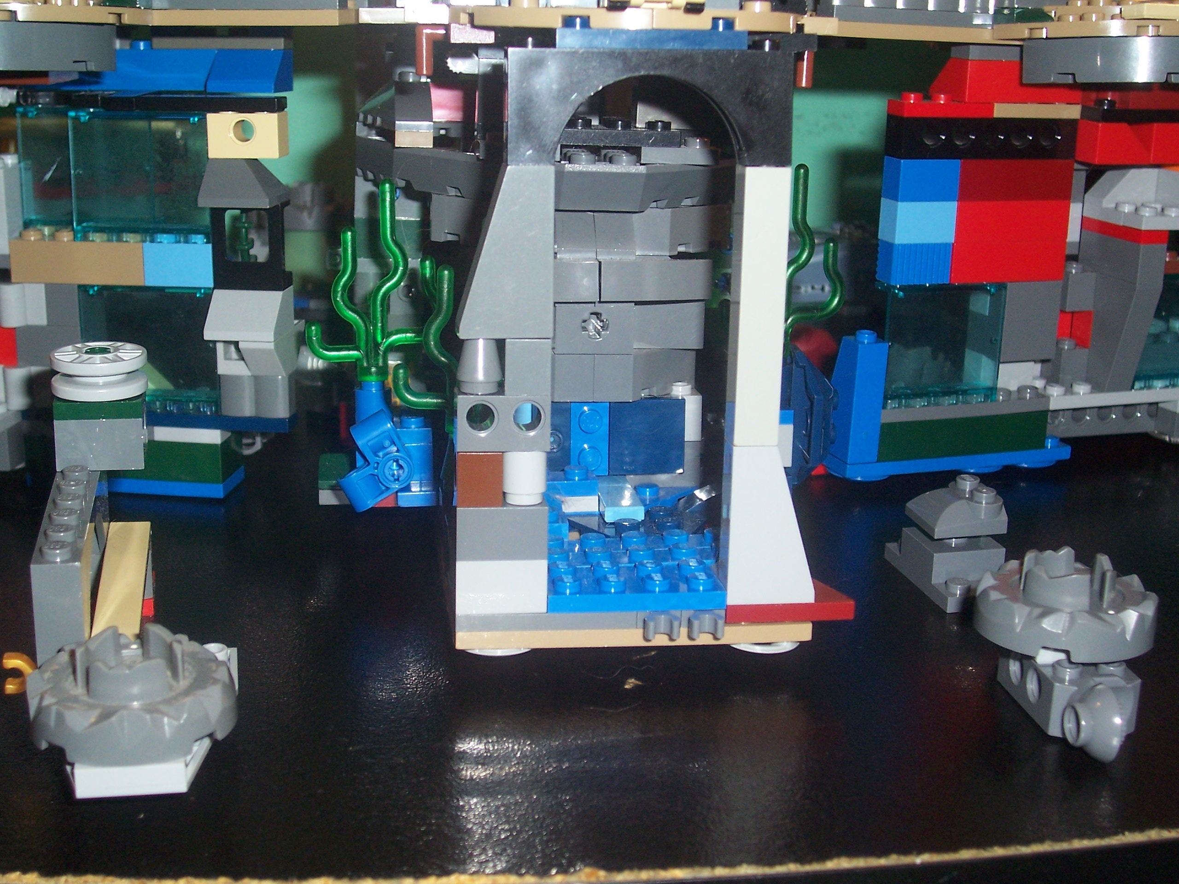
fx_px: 1805
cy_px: 442
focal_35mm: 53
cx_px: 590
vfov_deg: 27.5
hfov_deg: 36.2
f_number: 3.4
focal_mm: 8.6
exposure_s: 1/60
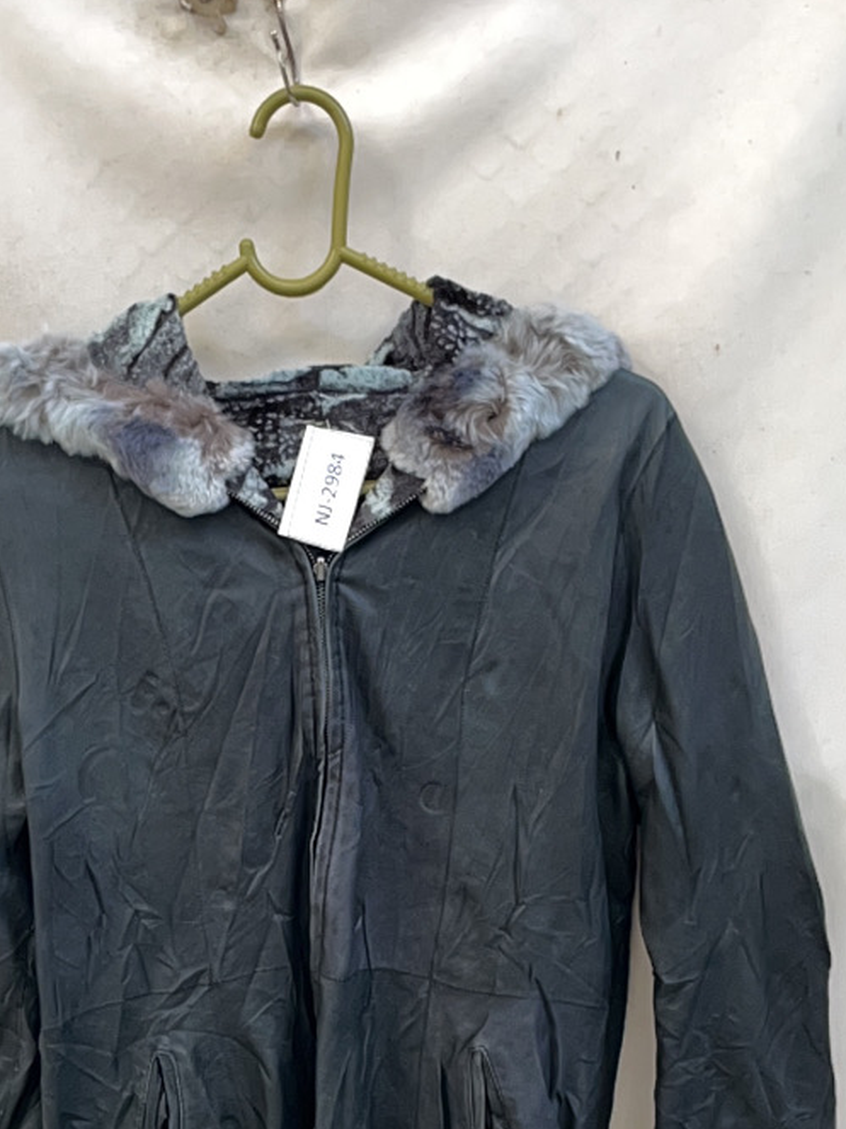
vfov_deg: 42.1
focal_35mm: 44
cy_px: 800
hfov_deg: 32.7
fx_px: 1434
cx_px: 320
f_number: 1.6
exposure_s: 1/60
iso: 80
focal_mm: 5.1
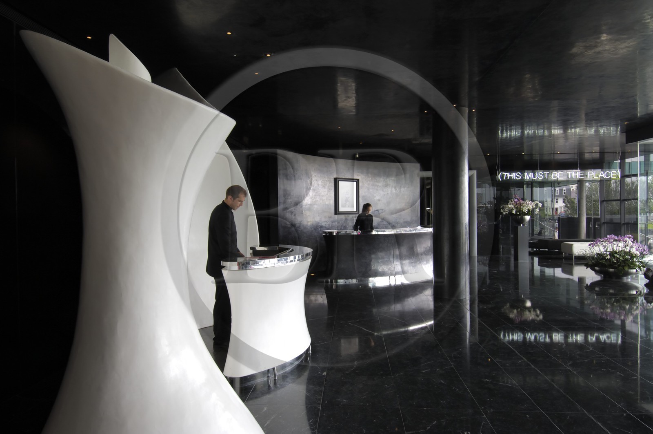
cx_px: 326
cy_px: 217
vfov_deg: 56.0
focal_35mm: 22
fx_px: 408
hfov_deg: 77.4
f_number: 10
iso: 100
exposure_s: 1/6
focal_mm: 15
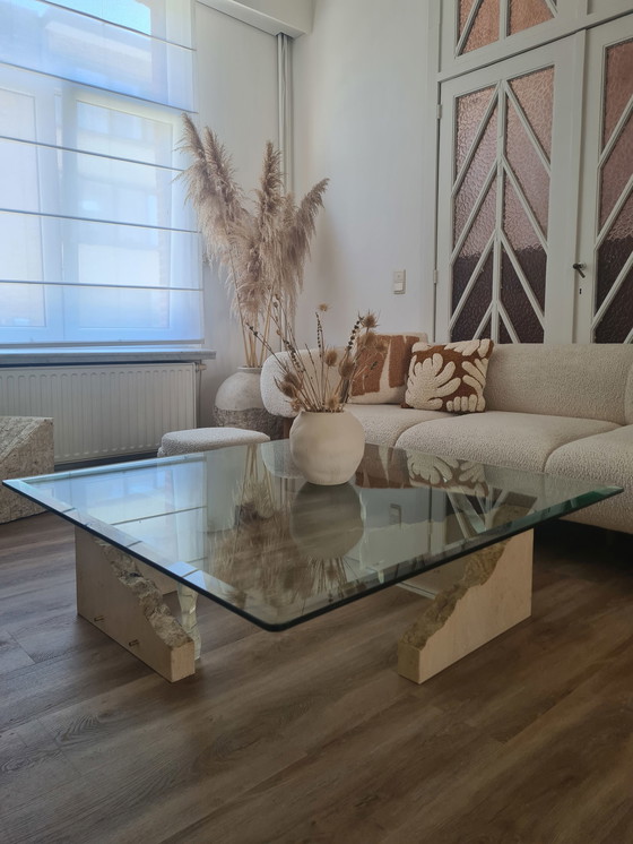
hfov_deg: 53.1
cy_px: 422
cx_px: 316
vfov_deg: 67.3
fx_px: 634
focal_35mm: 26
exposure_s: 1/100
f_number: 1.8
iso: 50
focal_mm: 5.4
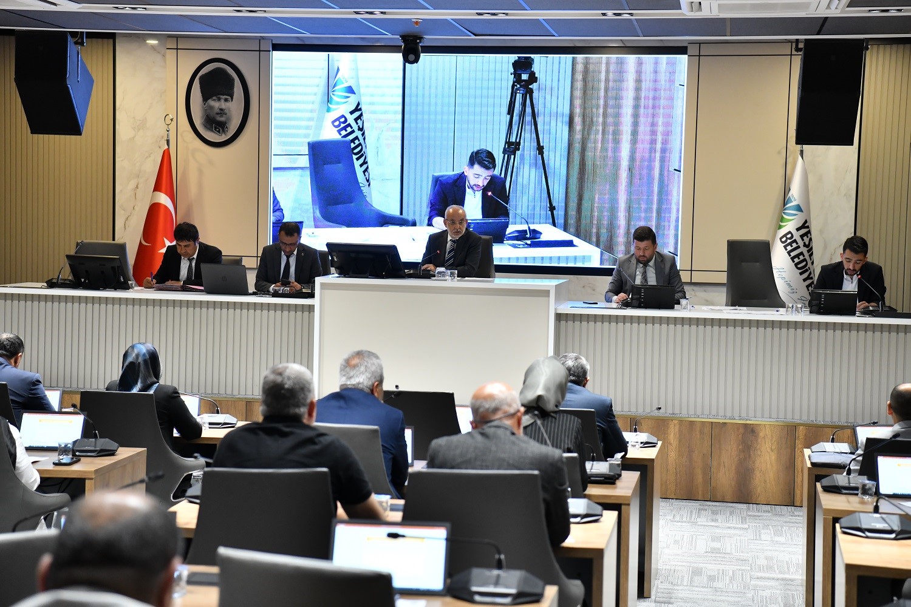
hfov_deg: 28.8
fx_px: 1771
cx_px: 456
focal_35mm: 70
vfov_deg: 19.5
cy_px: 304
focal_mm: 70
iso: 1600
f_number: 3.5
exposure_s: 1/125
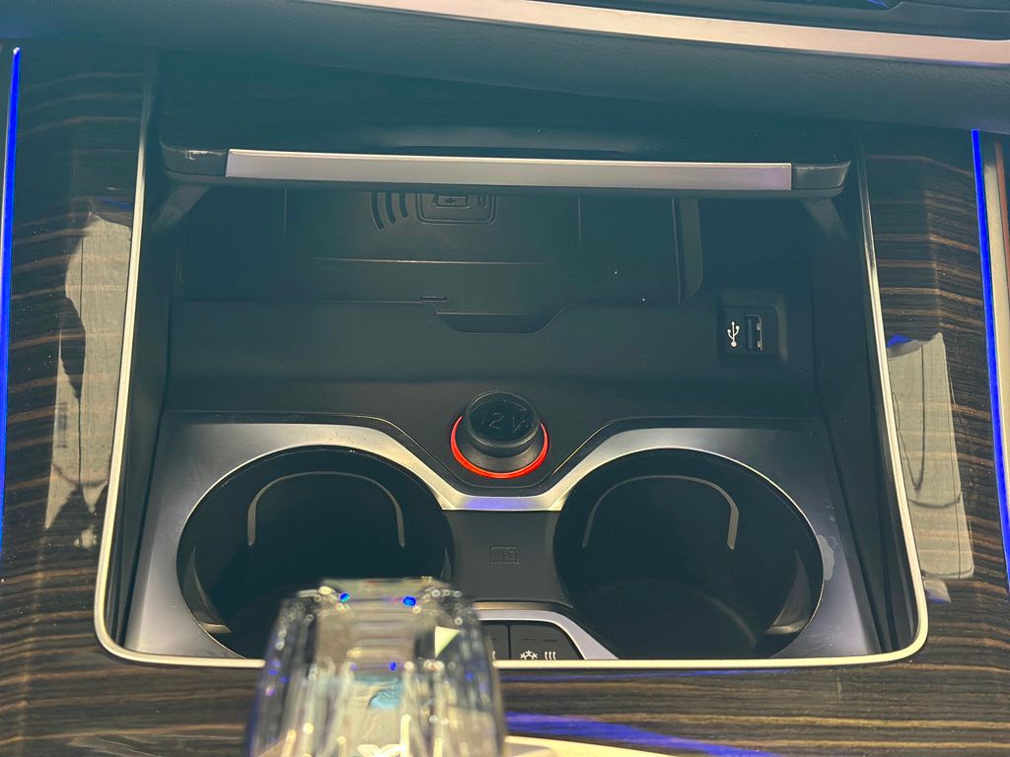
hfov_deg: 39.7
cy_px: 378
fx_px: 1401
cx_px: 505
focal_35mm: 48
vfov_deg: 30.3
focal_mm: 6.86
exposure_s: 1/30
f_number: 1.78
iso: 640
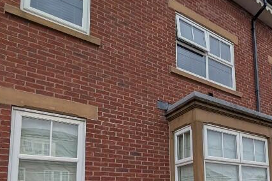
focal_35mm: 30
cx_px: 216
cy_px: 167
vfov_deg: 40.0
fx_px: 226
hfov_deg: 57.5
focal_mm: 2.02
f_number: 1.7
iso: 48
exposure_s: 1/658
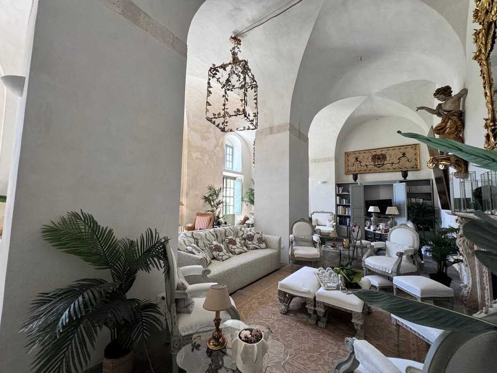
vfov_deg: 85.7
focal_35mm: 14
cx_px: 248
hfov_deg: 102.1
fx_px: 201
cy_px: 186
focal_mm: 2.22
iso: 250
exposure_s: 1/99
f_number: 2.2
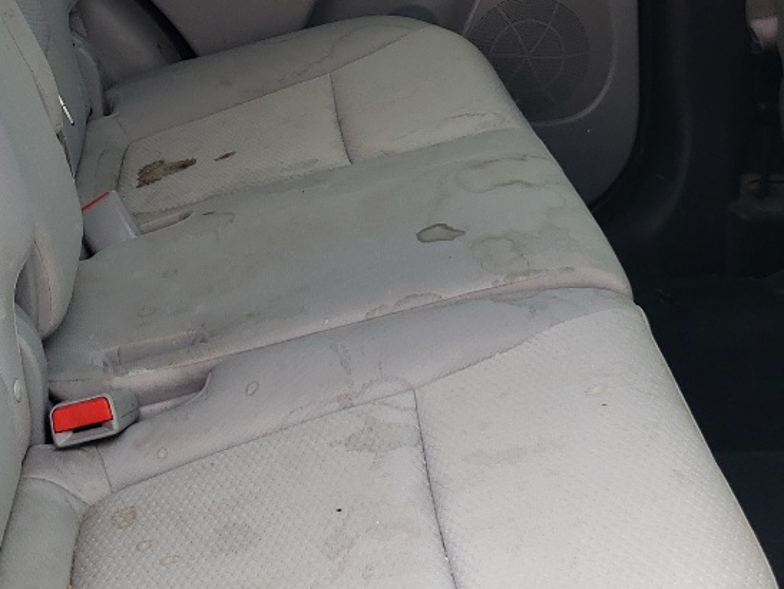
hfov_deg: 25.5
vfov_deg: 18.9
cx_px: 241
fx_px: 1722
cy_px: 20
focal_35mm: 76
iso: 50
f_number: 1.5
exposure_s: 1/333
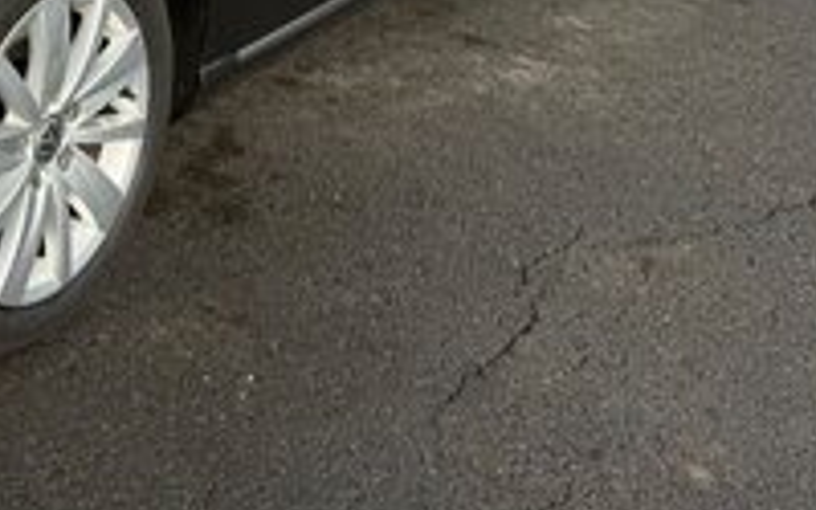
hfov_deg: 29.6
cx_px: -90
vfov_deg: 19.4
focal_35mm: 62
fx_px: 1379
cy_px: -151
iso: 80
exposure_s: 1/3425
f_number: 1.78
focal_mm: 6.76
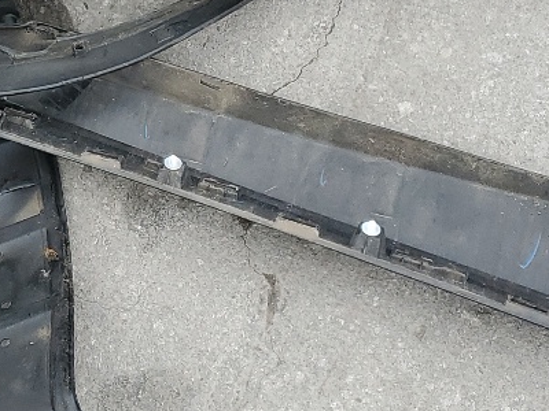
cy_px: -45
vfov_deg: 13.9
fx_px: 1649
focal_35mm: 104
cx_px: -81
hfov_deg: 18.1
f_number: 1.5
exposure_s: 1/417
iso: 50
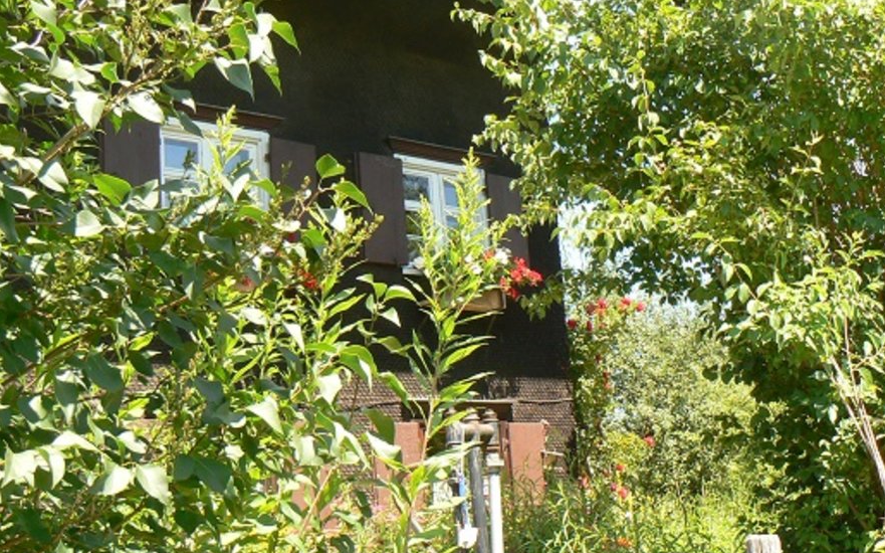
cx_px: 473
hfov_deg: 38.9
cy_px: 291
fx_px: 1254
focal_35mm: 52
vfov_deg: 24.8
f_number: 5
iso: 80
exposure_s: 1/100
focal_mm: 6
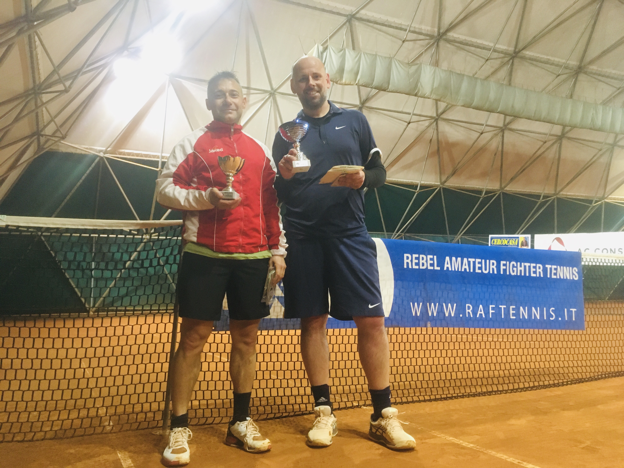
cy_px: 234
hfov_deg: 61.7
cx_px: 312
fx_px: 523
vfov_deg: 48.2
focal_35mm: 29
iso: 200
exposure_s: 1/17
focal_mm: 4.15
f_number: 2.2
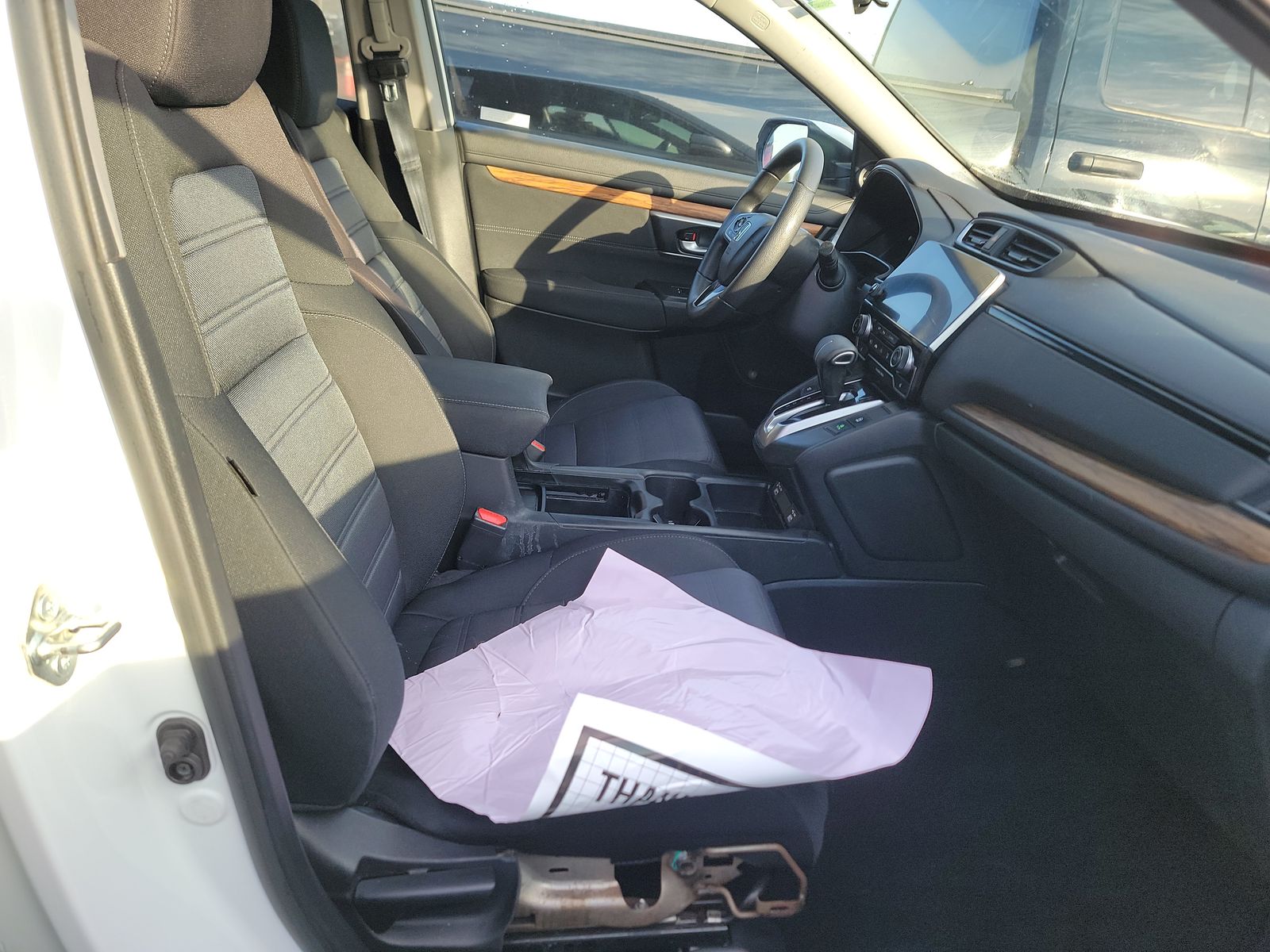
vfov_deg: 56.8
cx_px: 635
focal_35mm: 24
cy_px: 476
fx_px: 881
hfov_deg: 71.6
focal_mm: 6.7
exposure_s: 1/119
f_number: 1.8
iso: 65
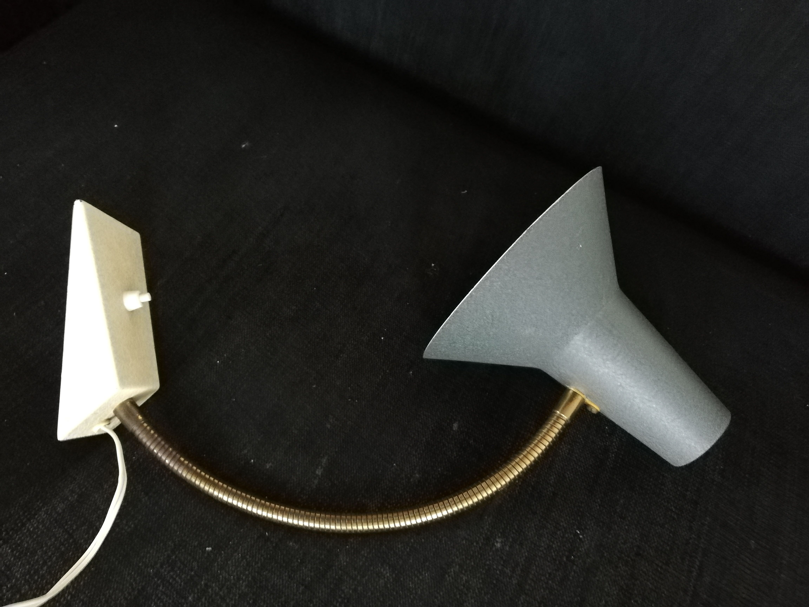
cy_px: 304
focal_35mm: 26
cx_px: 404
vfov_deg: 53.1
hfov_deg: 67.3
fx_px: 608
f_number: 2.2
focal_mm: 3.81
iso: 1250
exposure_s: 1/16.7
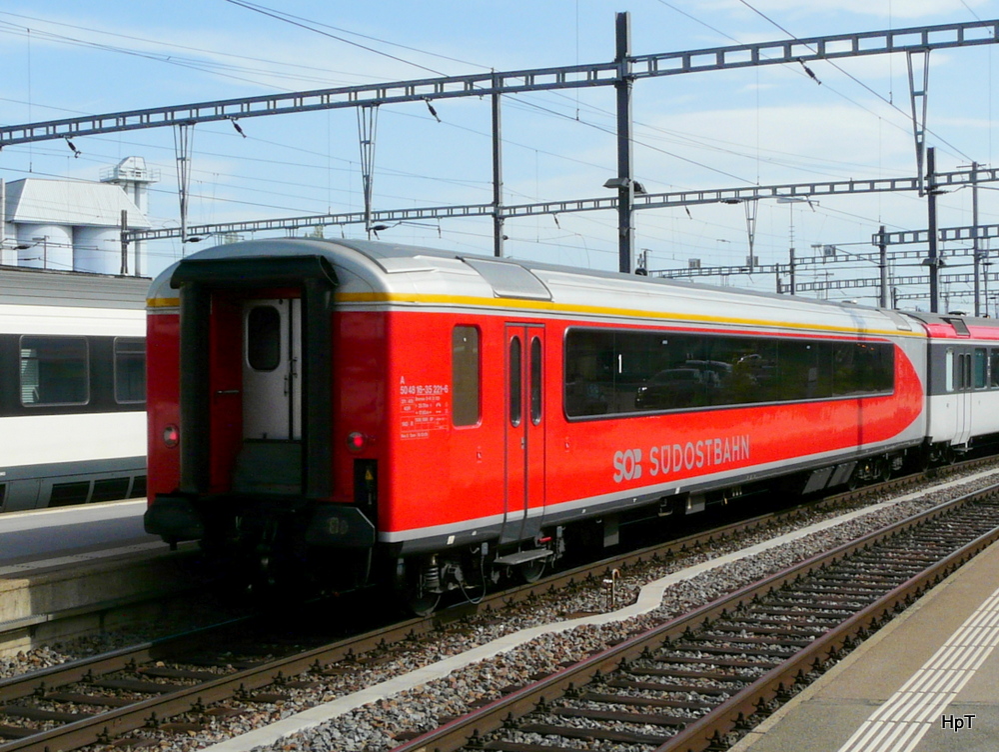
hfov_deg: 52.6
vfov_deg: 40.8
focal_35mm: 35
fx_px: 1011
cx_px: 500
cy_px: 376
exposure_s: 1/400
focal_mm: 5.8
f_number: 6.3
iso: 100
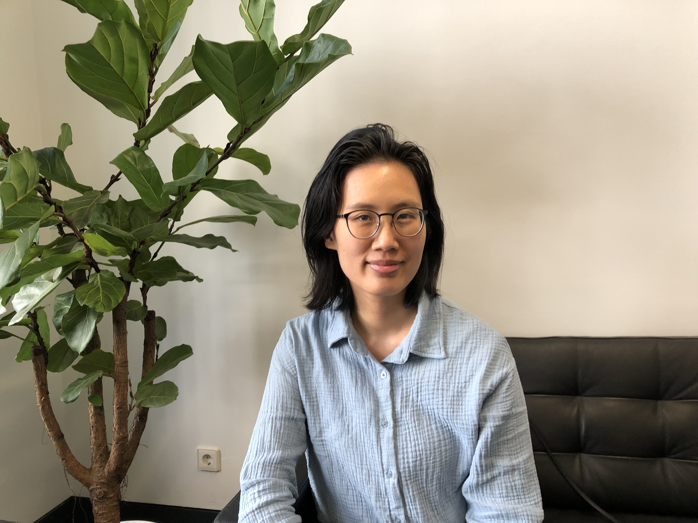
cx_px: 349
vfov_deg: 49.7
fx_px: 565
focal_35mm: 28
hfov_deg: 63.4
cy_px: 262
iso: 40
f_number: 1.8
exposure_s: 1/33
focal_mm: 3.99
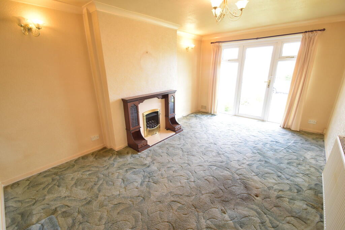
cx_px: 172
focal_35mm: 15
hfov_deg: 100.4
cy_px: 115
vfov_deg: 77.3
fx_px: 144
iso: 800
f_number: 5.6
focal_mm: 10
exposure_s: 1/60
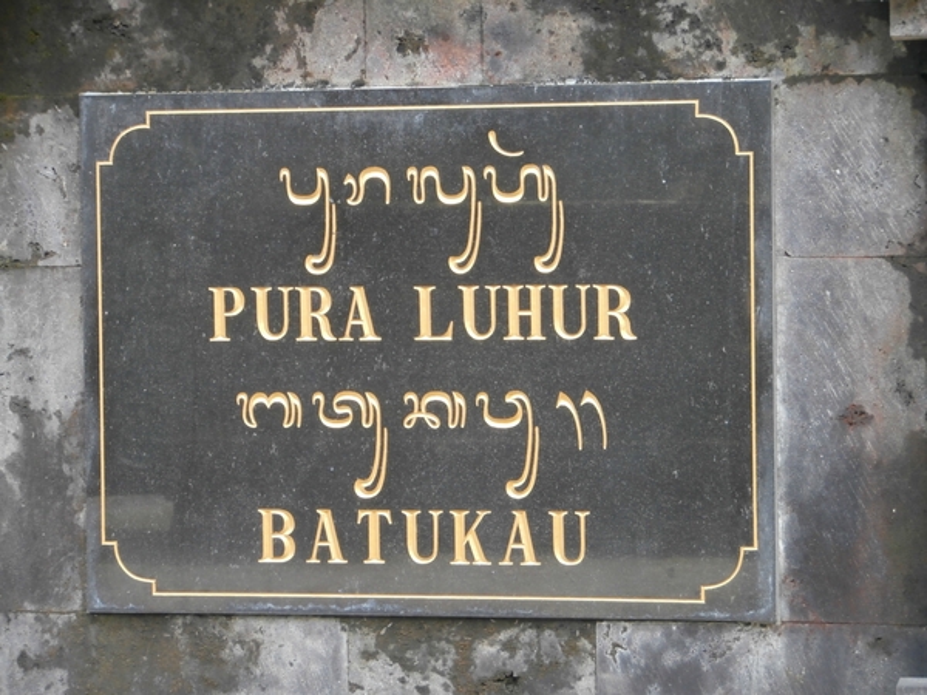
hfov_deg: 17.9
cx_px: 464
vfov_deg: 13.5
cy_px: 348
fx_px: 2946
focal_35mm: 110
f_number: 5.4
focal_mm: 19.54
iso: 200
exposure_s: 1/60
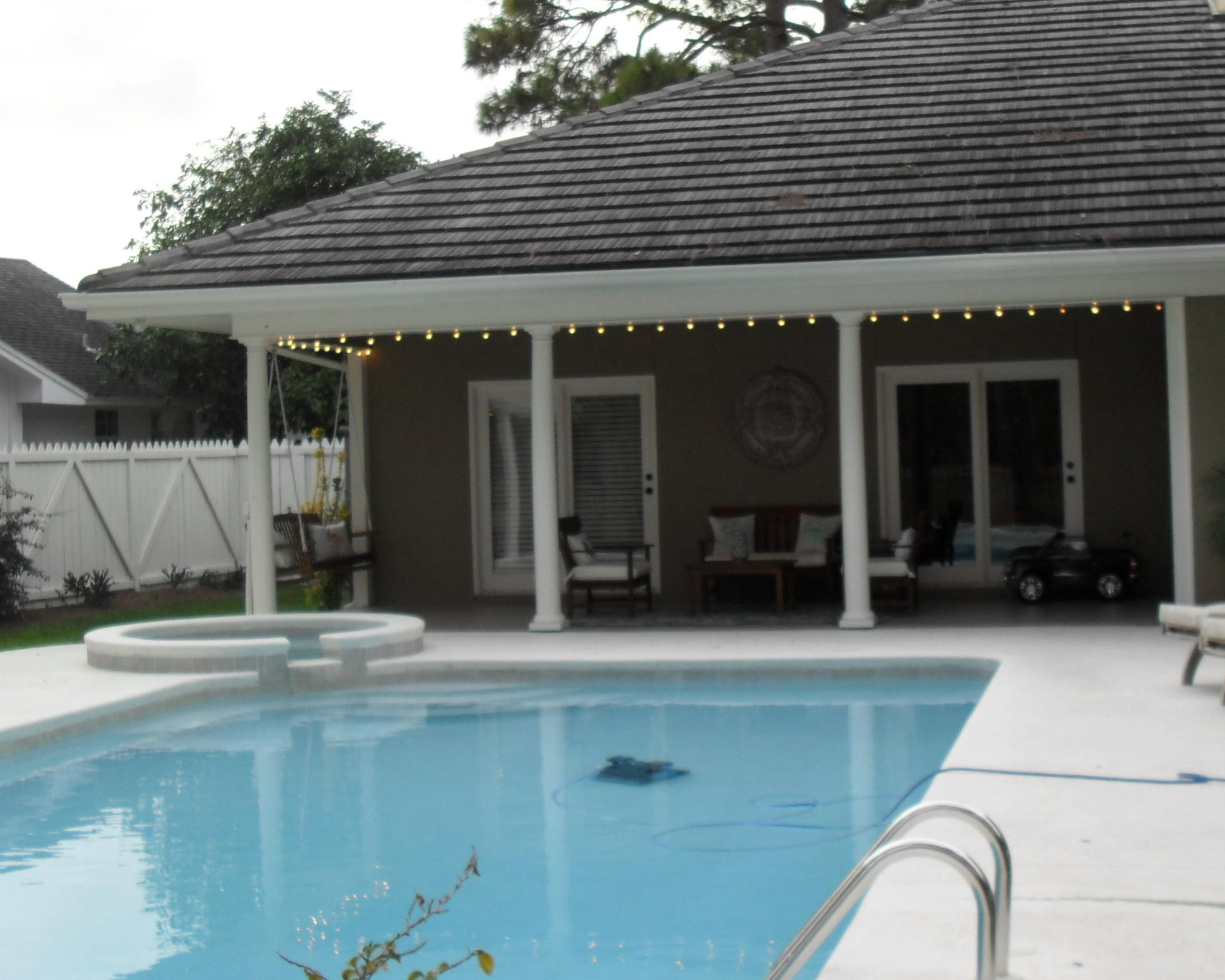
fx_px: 1885
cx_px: 779
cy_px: 353
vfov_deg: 29.0
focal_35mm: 52
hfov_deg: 35.8
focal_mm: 6.3
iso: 100
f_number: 3.2
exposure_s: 1/180
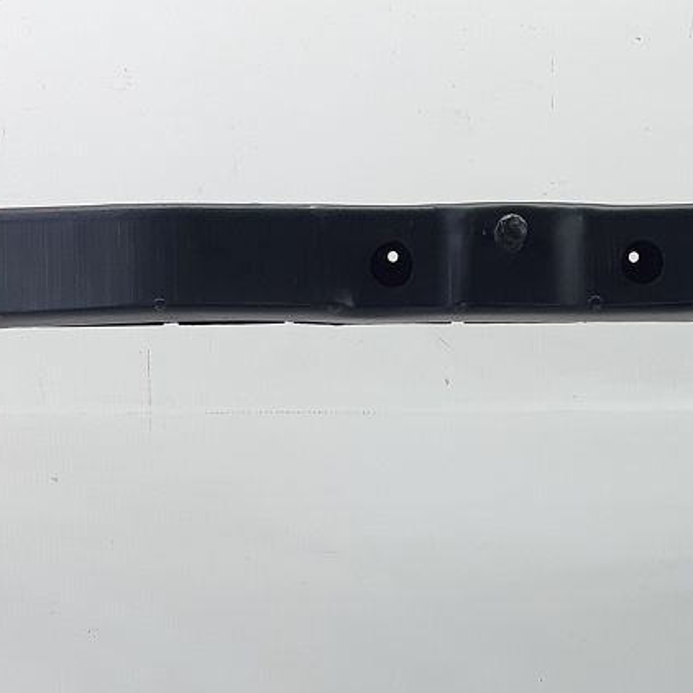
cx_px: 484
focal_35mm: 96
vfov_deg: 17.6
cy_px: 742
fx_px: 2174
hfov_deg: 18.0
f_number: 1.7
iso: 64
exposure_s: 1/50
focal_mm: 3.93
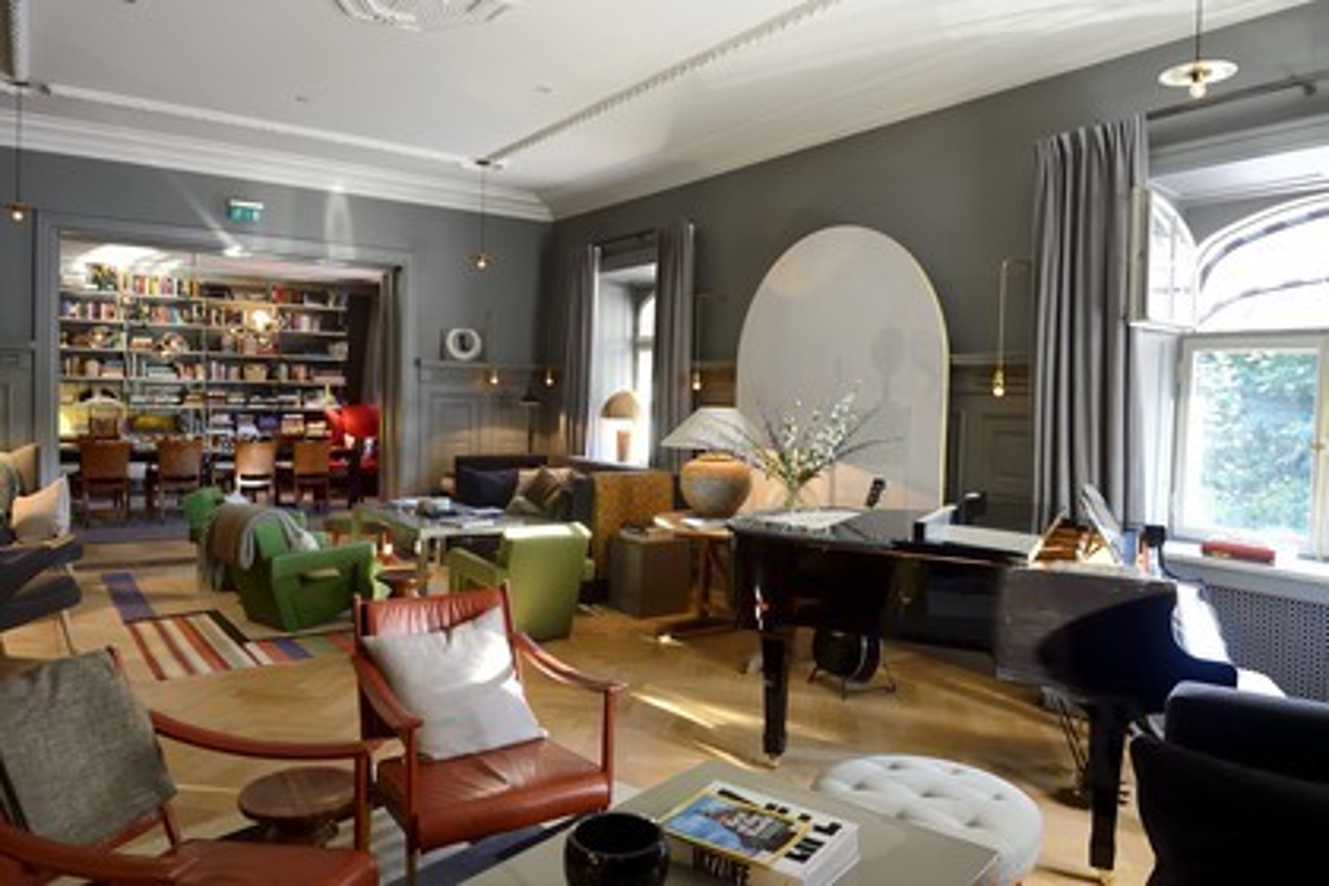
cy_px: 443
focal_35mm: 24
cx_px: 664
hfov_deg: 73.7
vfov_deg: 53.1
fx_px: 886
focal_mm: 24
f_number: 4
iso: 800
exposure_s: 1/30
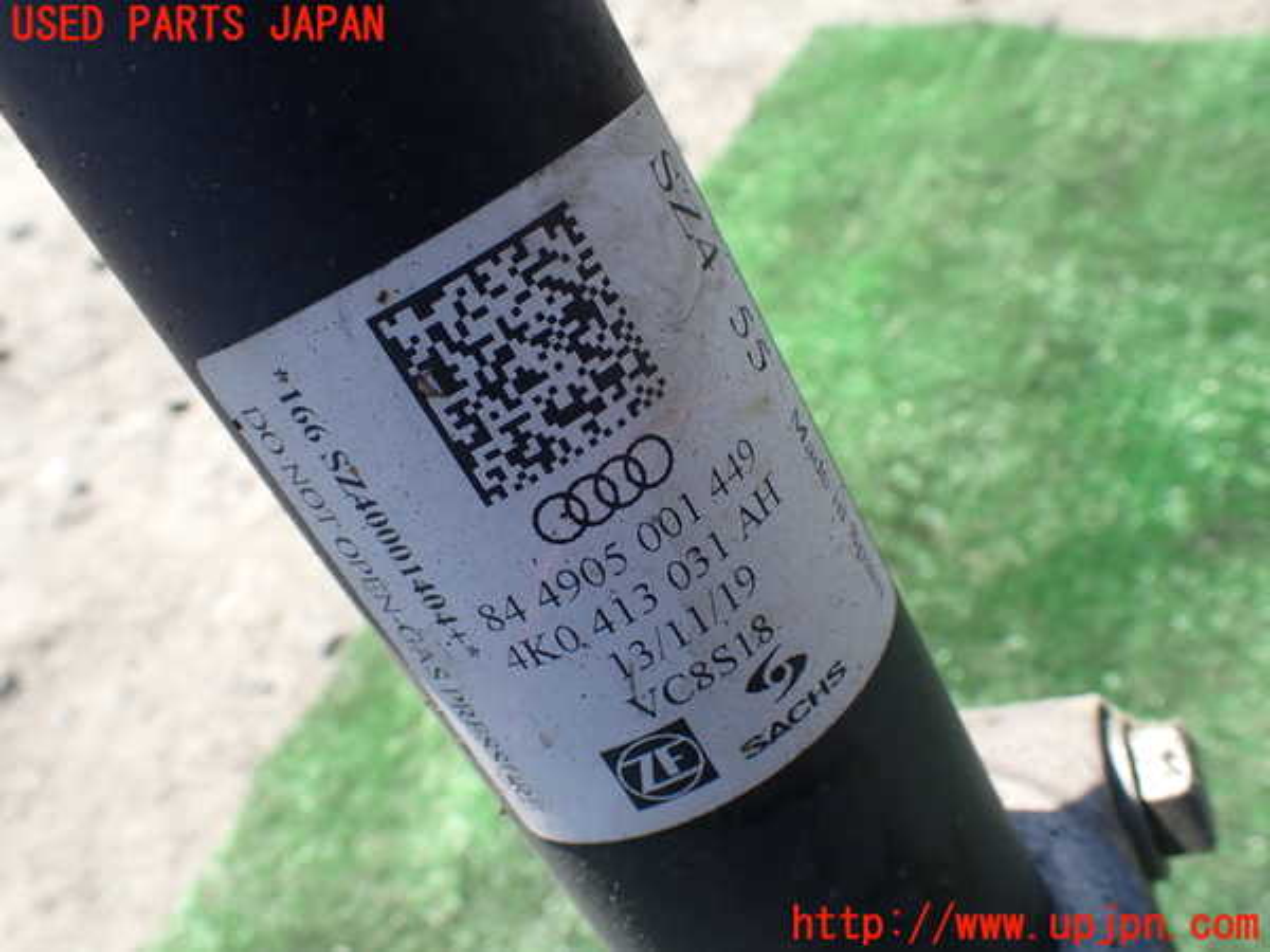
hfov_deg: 60.0
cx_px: 635
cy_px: 476
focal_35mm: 30
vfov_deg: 46.8
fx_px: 1101
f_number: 3.2
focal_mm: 5.4
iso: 100
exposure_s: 1/320
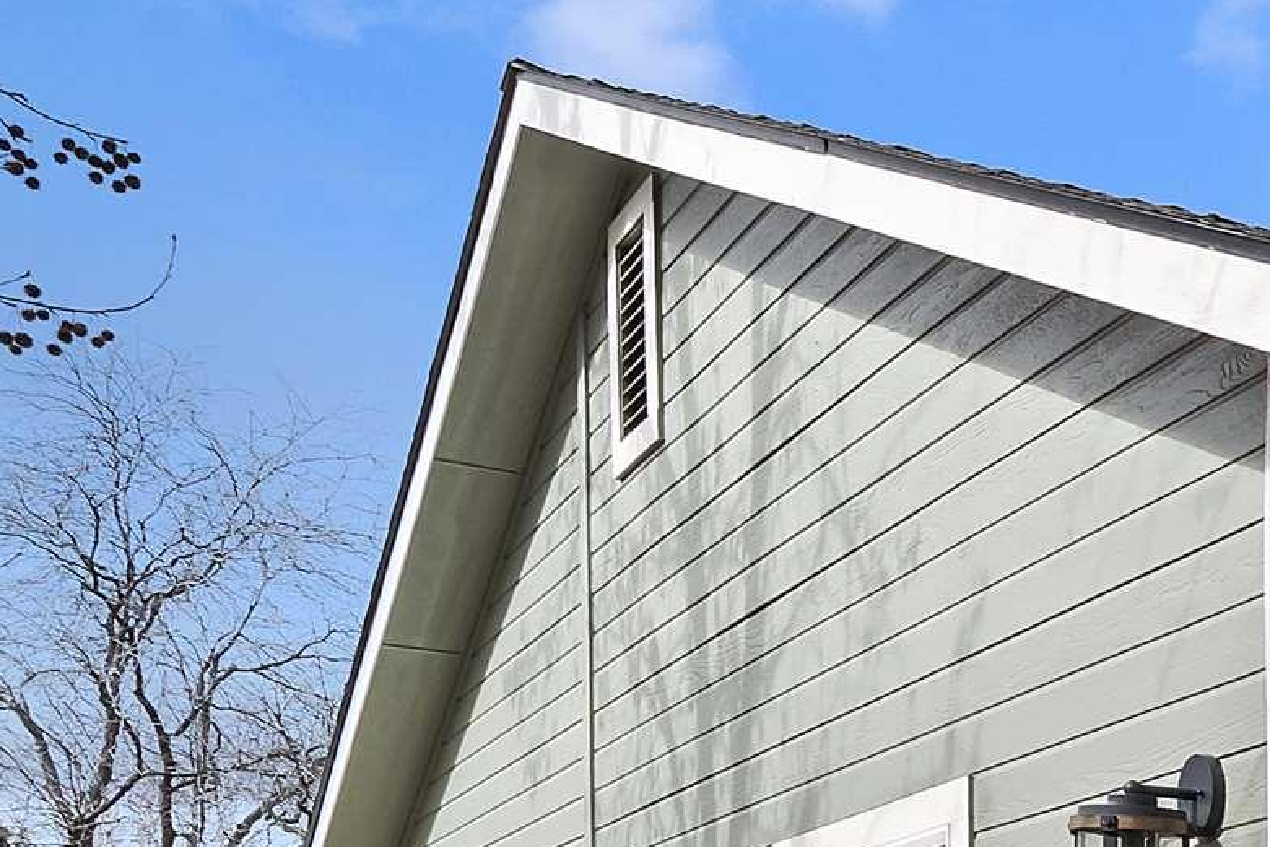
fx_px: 2082
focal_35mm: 59
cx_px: 1872
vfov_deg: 20.8
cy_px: 1115
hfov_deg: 25.8
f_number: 11
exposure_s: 1/80
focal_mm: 10
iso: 320
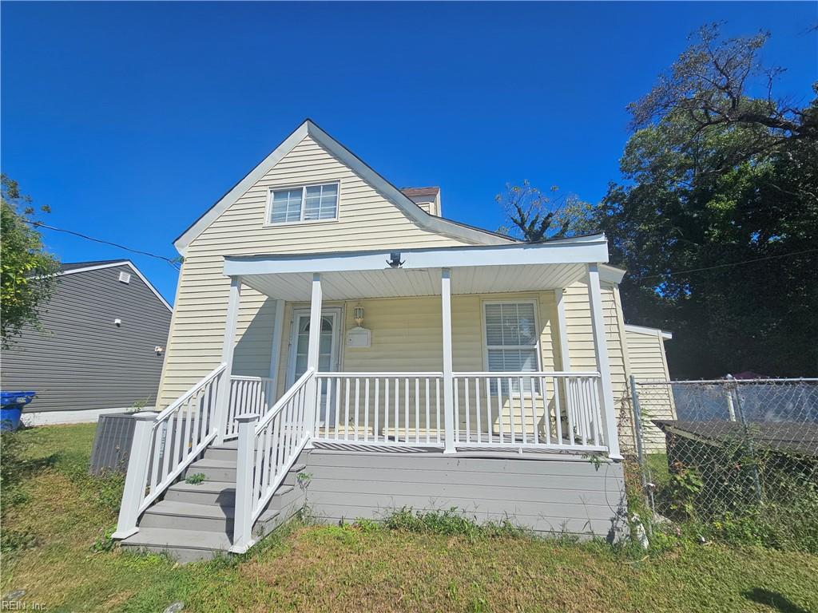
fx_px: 307
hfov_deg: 106.2
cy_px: 306
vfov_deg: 89.9
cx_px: 409
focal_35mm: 13
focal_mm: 2.2
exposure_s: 1/4021
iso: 50
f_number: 2.2
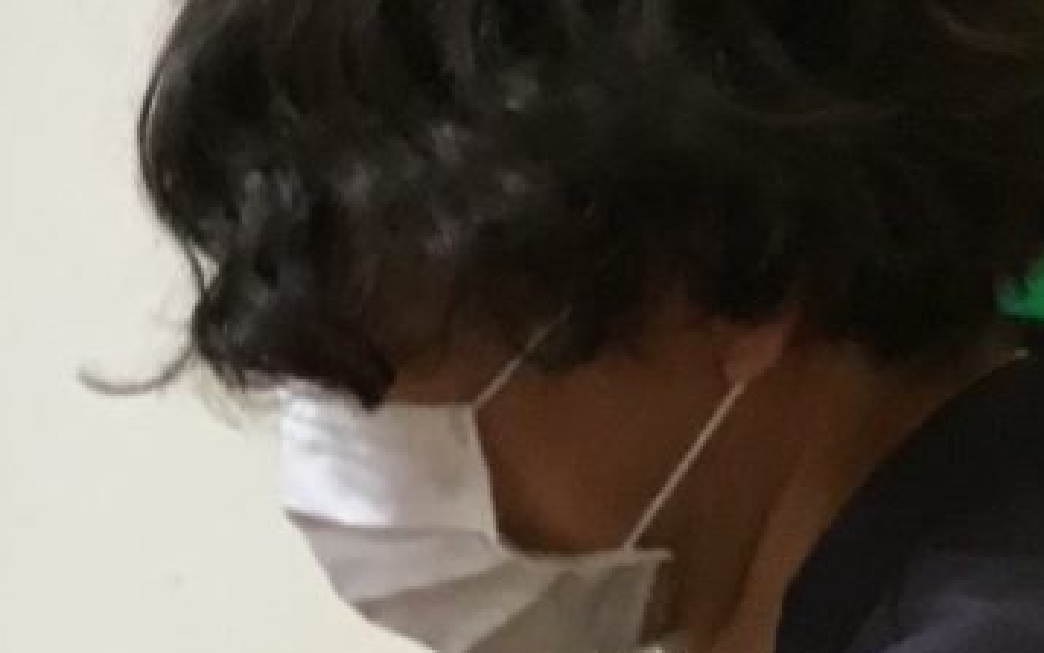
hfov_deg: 16.9
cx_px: -595
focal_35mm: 110
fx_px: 3131
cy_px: 493
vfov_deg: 11.9
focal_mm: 3.3
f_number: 2.4
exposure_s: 1/30
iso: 200
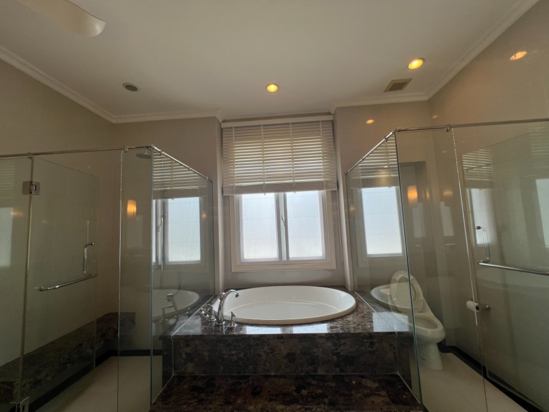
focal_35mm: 13
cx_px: 274
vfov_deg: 89.9
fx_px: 206
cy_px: 206
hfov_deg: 106.2
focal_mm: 1.57
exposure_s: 1/116
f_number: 1.8
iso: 32
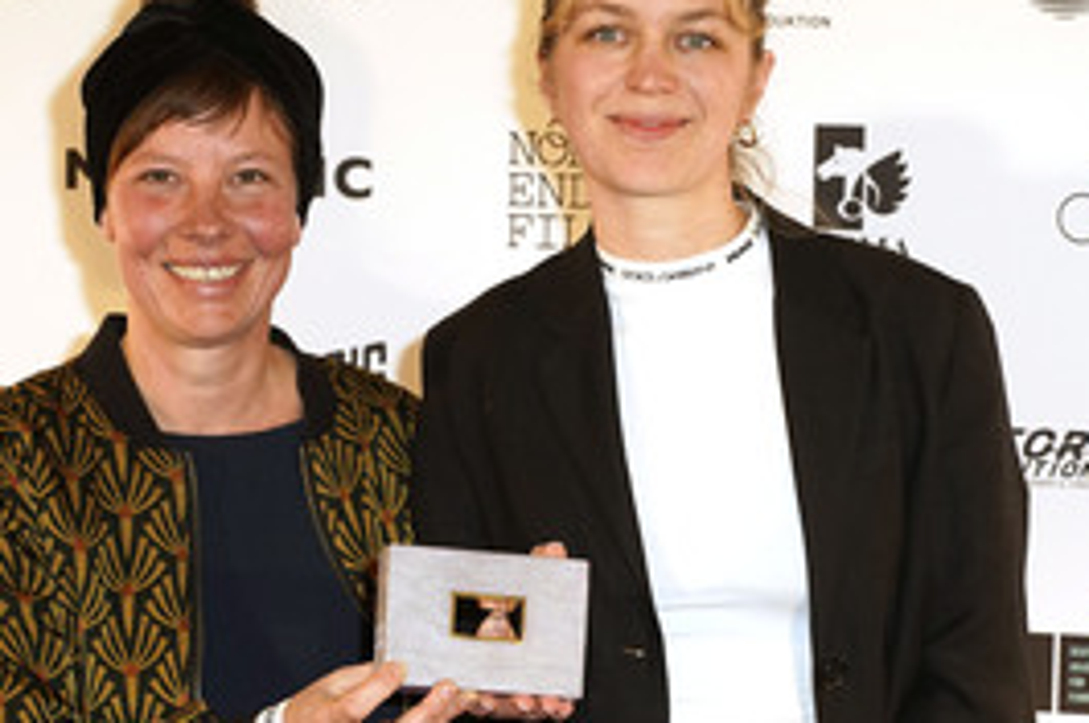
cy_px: 374
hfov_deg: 20.0
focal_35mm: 102
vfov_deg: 13.4
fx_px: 3082
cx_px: 598
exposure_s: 1/160
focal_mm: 60
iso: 2000
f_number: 5.6
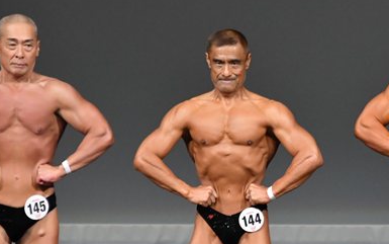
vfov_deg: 1.9
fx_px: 7499
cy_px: 207
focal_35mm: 707
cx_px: 384
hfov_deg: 3.0
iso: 4000
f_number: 5.6
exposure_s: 1/400
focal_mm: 230
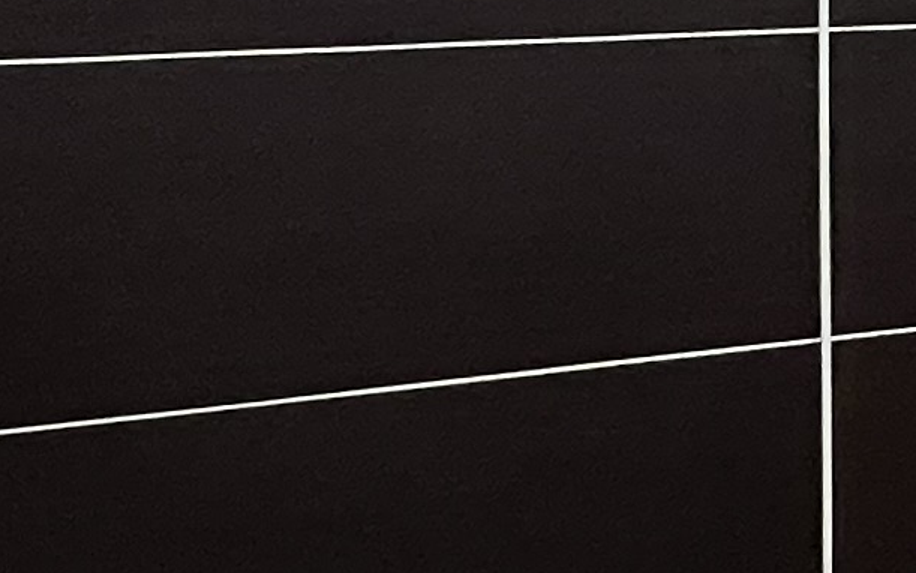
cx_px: 1243
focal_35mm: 91
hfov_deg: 20.5
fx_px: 2272
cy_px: -130
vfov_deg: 13.9
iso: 1000
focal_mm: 1.57
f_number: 1.8
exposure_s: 1/50
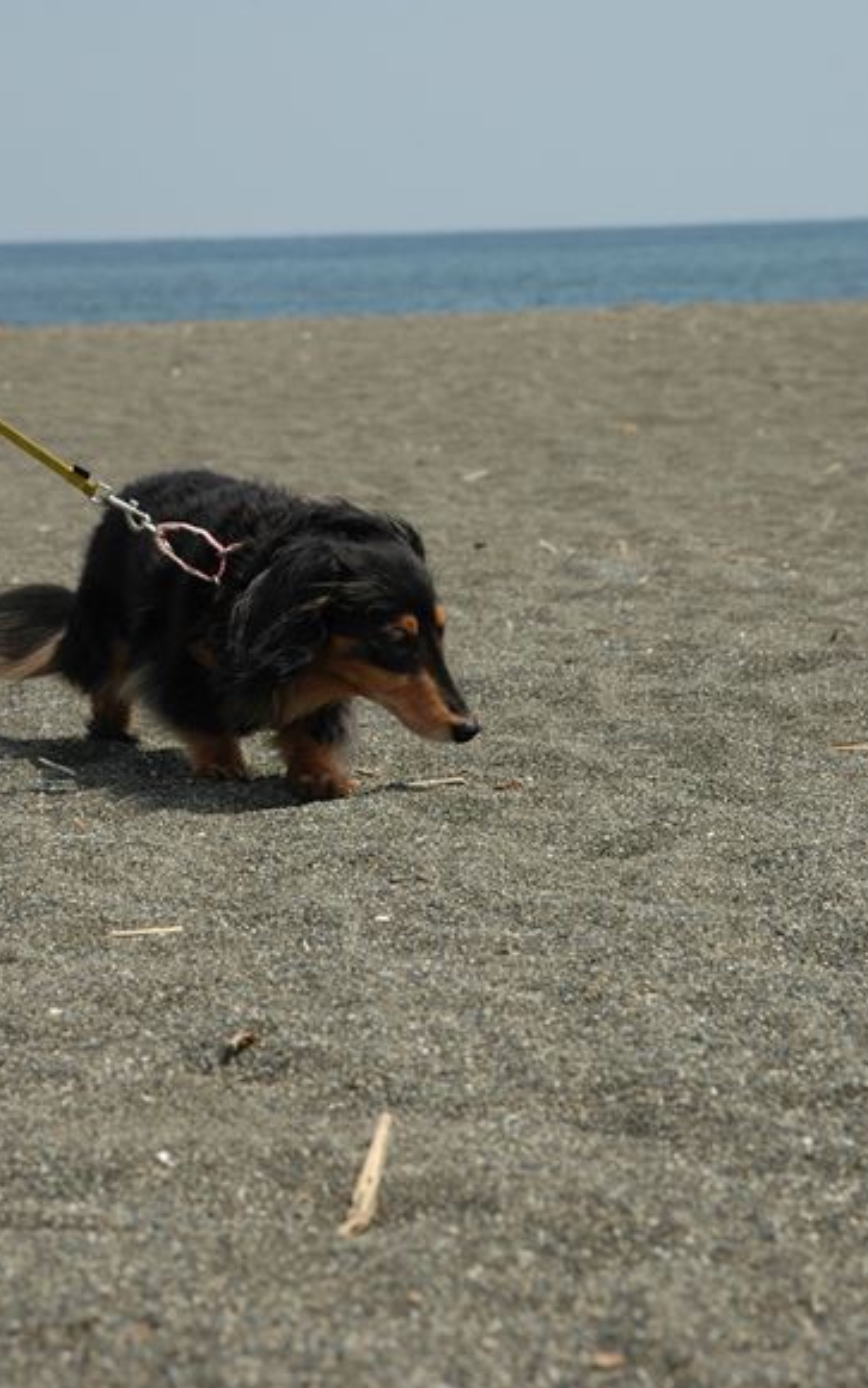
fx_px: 4462
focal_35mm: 118
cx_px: 380
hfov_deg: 11.1
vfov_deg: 17.7
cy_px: 665
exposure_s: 1/320
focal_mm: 70
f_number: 9
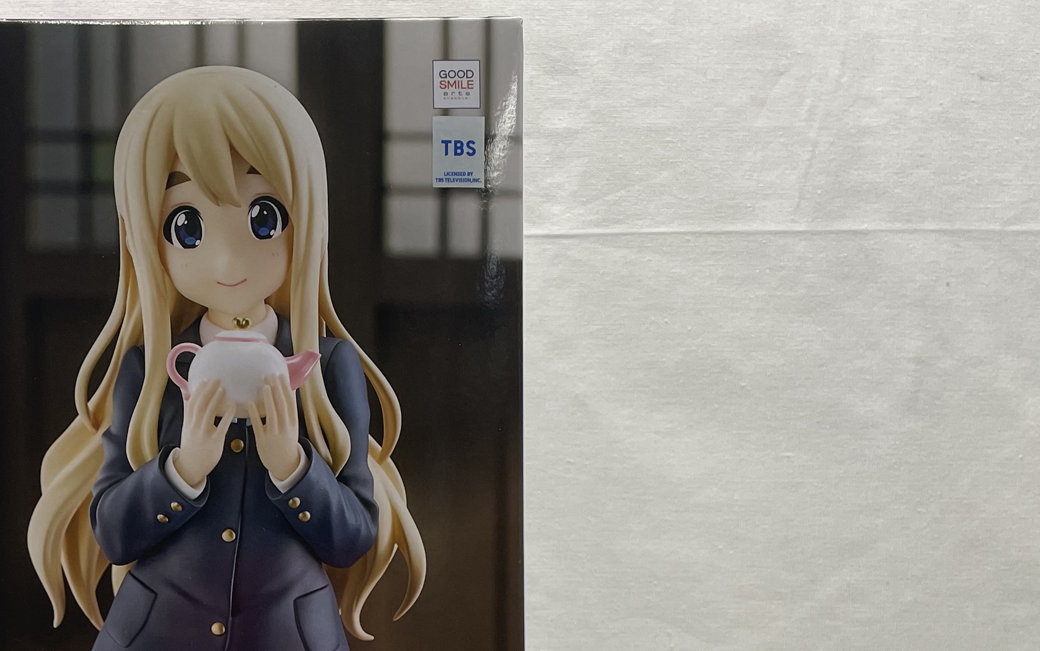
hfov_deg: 35.9
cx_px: 238
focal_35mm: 55
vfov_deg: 22.6
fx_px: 1559
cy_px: 655
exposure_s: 1/120
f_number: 1.6
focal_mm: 4.2
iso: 40
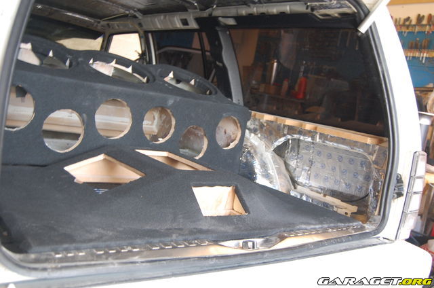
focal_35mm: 36
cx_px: 217
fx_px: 433
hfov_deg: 53.2
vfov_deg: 36.7
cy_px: 144
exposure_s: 1/20
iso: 800
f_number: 4
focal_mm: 24
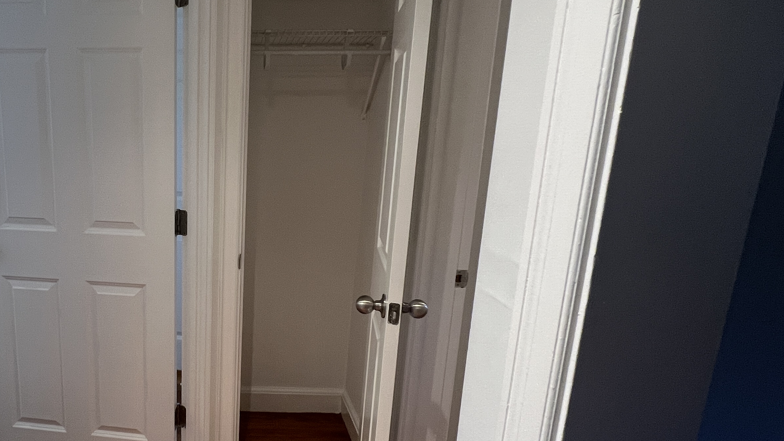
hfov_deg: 72.0
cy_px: 251
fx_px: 499
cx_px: 215
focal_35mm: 24
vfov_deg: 47.5
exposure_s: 1/60
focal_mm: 1.57
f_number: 1.8
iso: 160
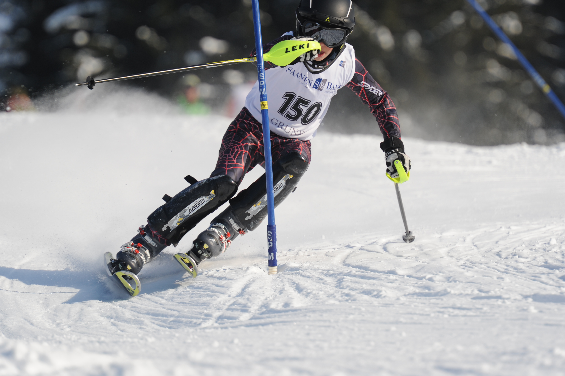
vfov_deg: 3.5
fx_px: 6132
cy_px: 155
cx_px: 294
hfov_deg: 5.3
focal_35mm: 391
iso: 250
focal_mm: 330
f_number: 5.6
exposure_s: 1/1600
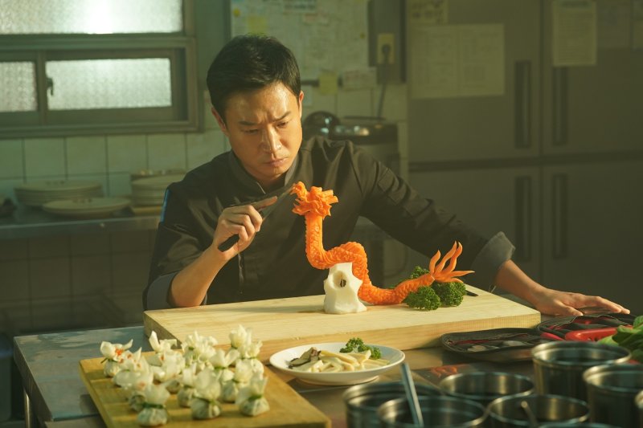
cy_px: 214
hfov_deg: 28.8
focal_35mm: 70
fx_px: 1250
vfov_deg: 19.4
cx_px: 322
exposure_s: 1/100
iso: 1250
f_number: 4.5
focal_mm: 70
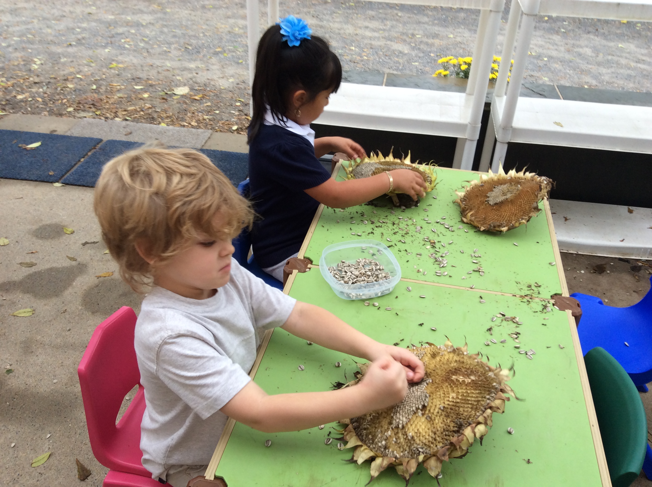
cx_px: 326
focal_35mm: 32
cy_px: 244
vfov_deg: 44.1
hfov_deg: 56.9
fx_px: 602
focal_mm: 3.3
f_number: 2.4
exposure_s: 1/40
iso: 32
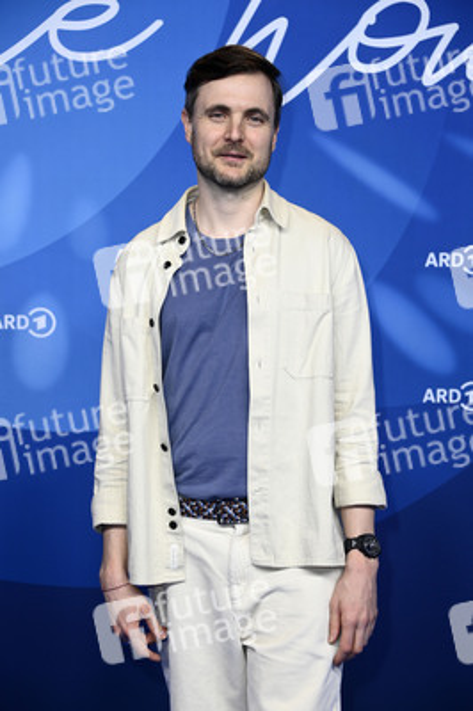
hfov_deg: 15.2
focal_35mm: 90
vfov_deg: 22.6
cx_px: 236
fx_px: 1777
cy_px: 356
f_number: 5.6
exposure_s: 1/250
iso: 1000
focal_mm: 90
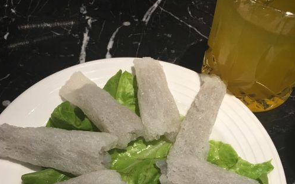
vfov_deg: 28.1
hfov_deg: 46.2
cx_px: 142
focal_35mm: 43
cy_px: 183
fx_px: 346
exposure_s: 1/33
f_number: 2.2
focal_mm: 4.15
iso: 64
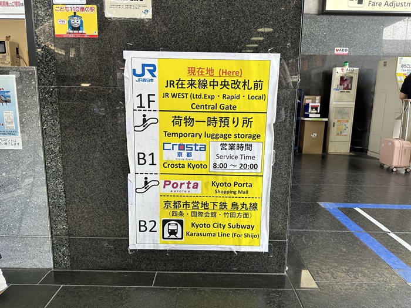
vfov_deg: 56.8
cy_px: 154
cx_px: 206
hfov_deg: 71.6
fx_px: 285
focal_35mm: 24
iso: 160
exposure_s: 1/120
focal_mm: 6.86
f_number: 1.78
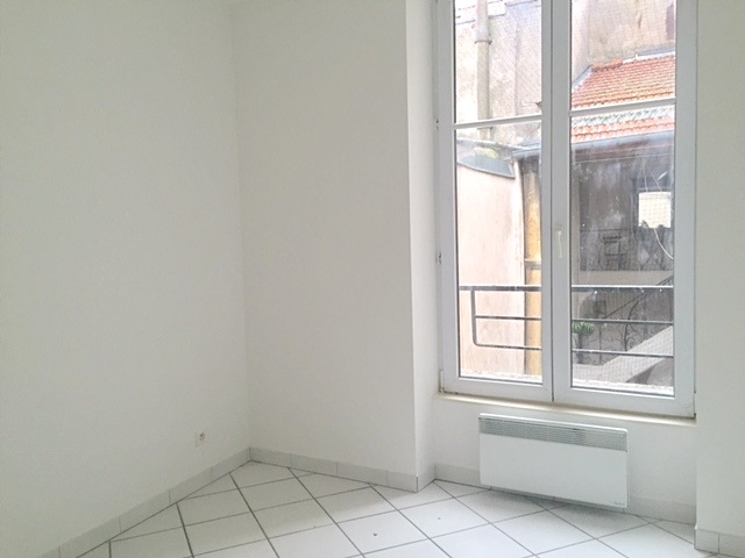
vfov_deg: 48.2
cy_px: 279
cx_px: 372
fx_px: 624
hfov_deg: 61.7
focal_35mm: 29
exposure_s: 1/30
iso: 100
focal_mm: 4.15
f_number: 2.2
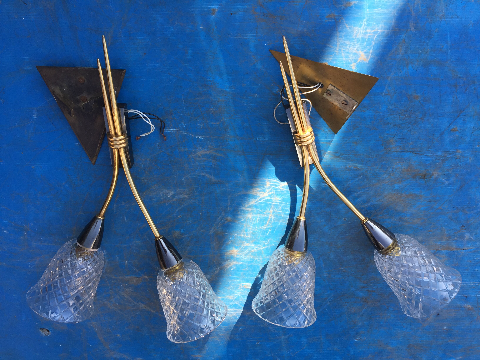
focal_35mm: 29
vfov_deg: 48.2
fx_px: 402
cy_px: 180
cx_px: 240
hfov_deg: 61.7
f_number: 2.2
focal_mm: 4.15
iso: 32
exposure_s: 1/444
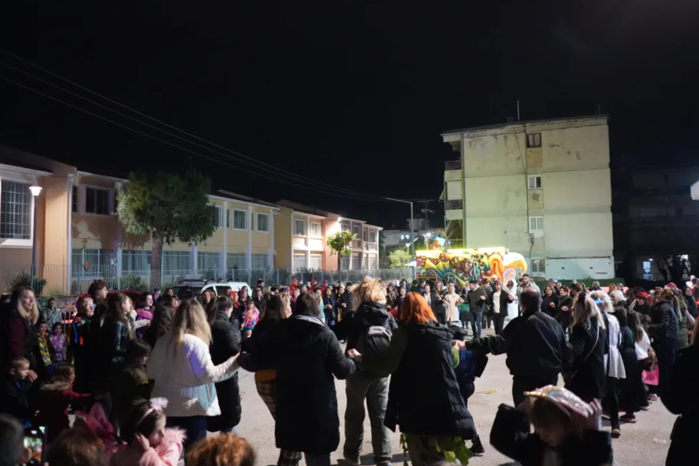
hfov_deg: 63.6
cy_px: 234
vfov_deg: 45.0
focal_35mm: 29
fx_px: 563
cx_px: 343
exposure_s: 1/160
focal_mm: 28
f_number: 2
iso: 12800
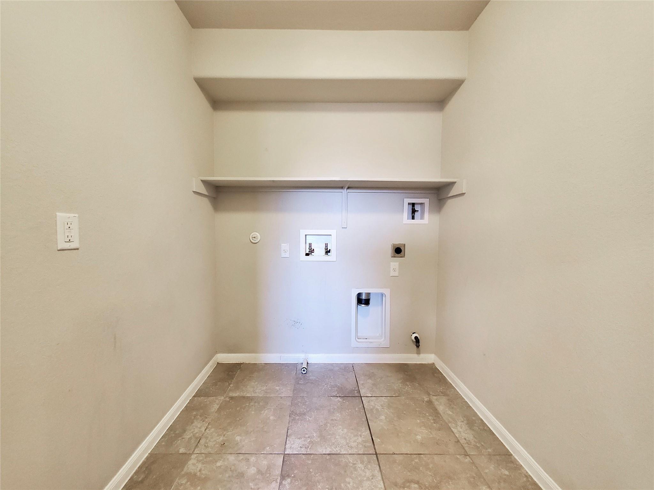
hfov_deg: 106.2
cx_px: 327
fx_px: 246
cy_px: 245
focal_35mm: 13
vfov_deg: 89.9
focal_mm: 1.8
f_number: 2.2
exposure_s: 1/30
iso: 640
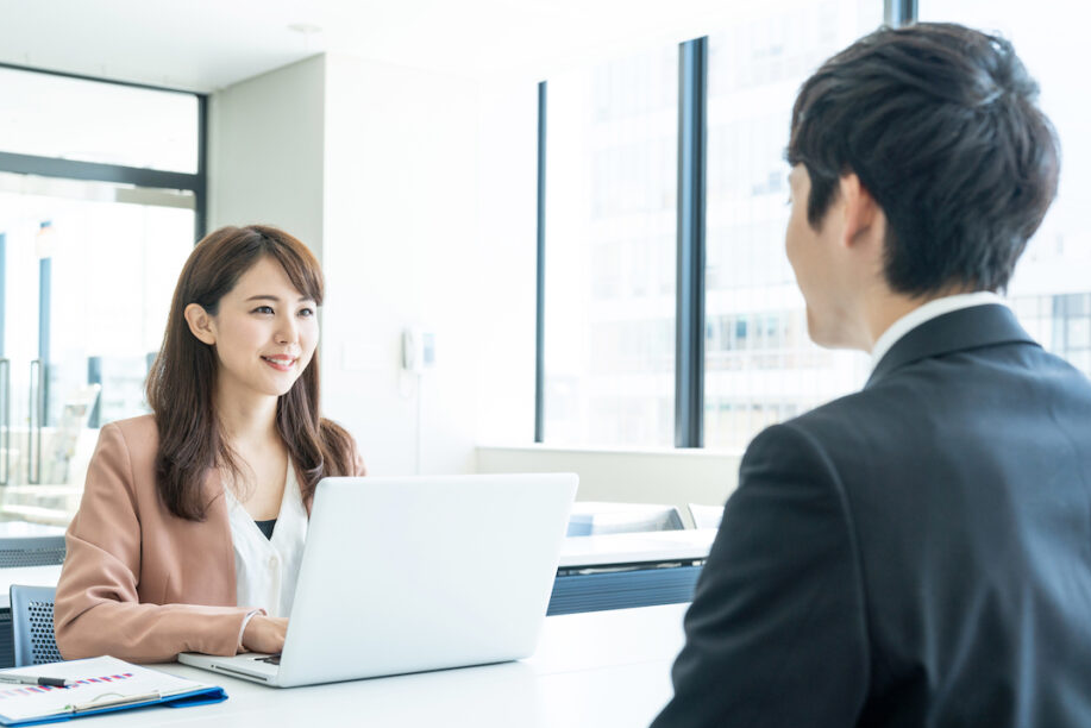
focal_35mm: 48
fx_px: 1455
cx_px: 551
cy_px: 386
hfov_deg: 41.1
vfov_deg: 28.1
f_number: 4.5
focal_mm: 43
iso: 250
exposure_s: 1/160
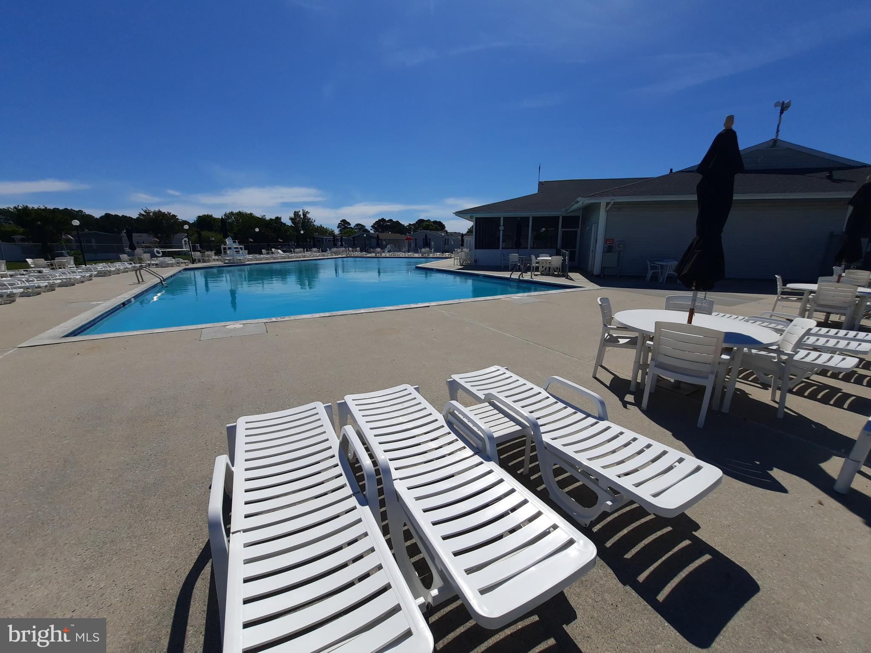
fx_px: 327
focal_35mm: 13
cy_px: 326
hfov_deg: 106.2
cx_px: 436
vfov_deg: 89.9
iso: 40
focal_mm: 1.74
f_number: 2.2
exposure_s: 1/4292
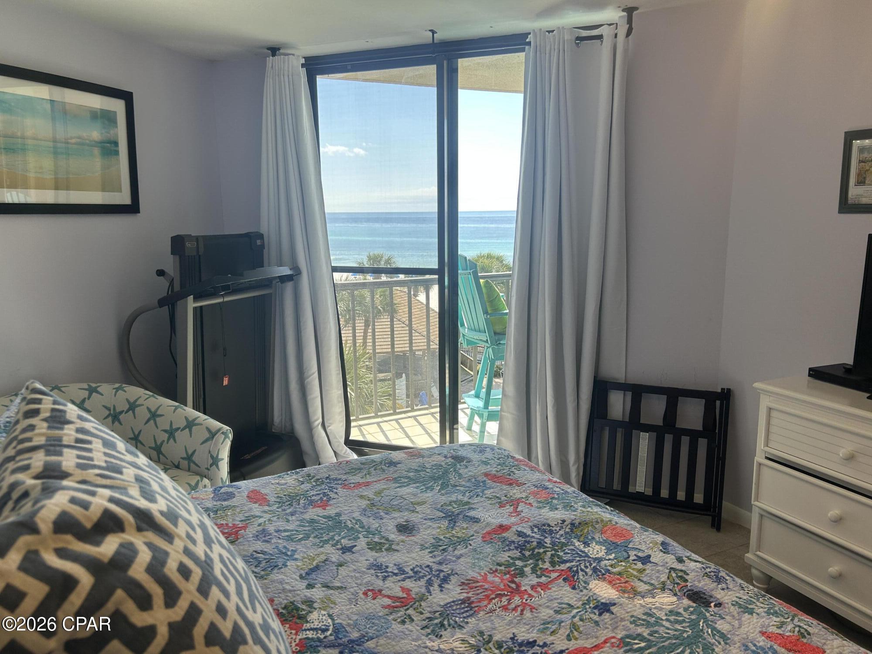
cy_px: 327
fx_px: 655
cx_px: 436
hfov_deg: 67.3
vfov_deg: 53.1
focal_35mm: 26
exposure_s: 1/290
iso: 40
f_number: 1.5
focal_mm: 5.7
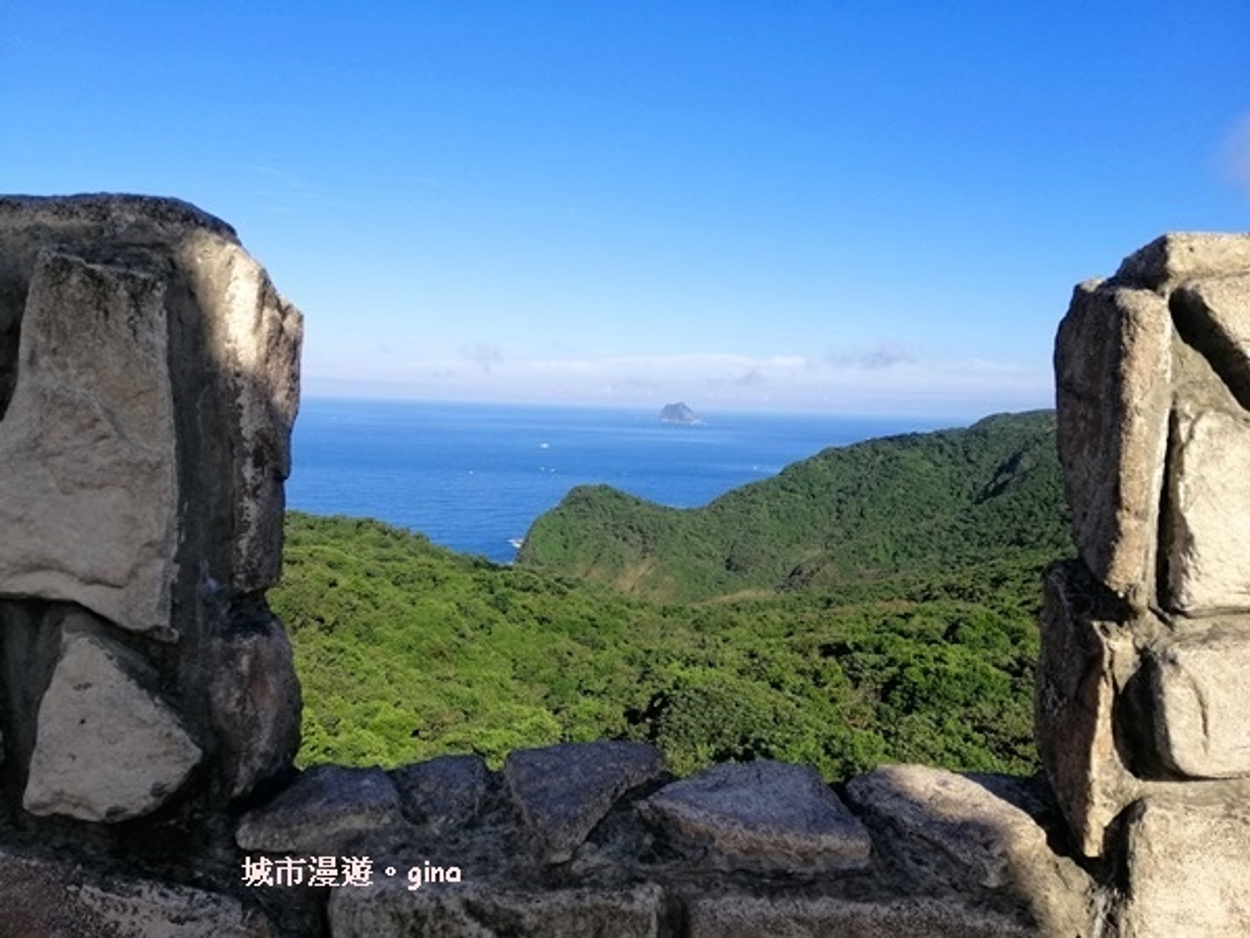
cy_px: 469
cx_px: 625
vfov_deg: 53.1
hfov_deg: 67.3
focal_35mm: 26
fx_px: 939
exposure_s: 1/907
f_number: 2.2
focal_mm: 3.81
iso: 50
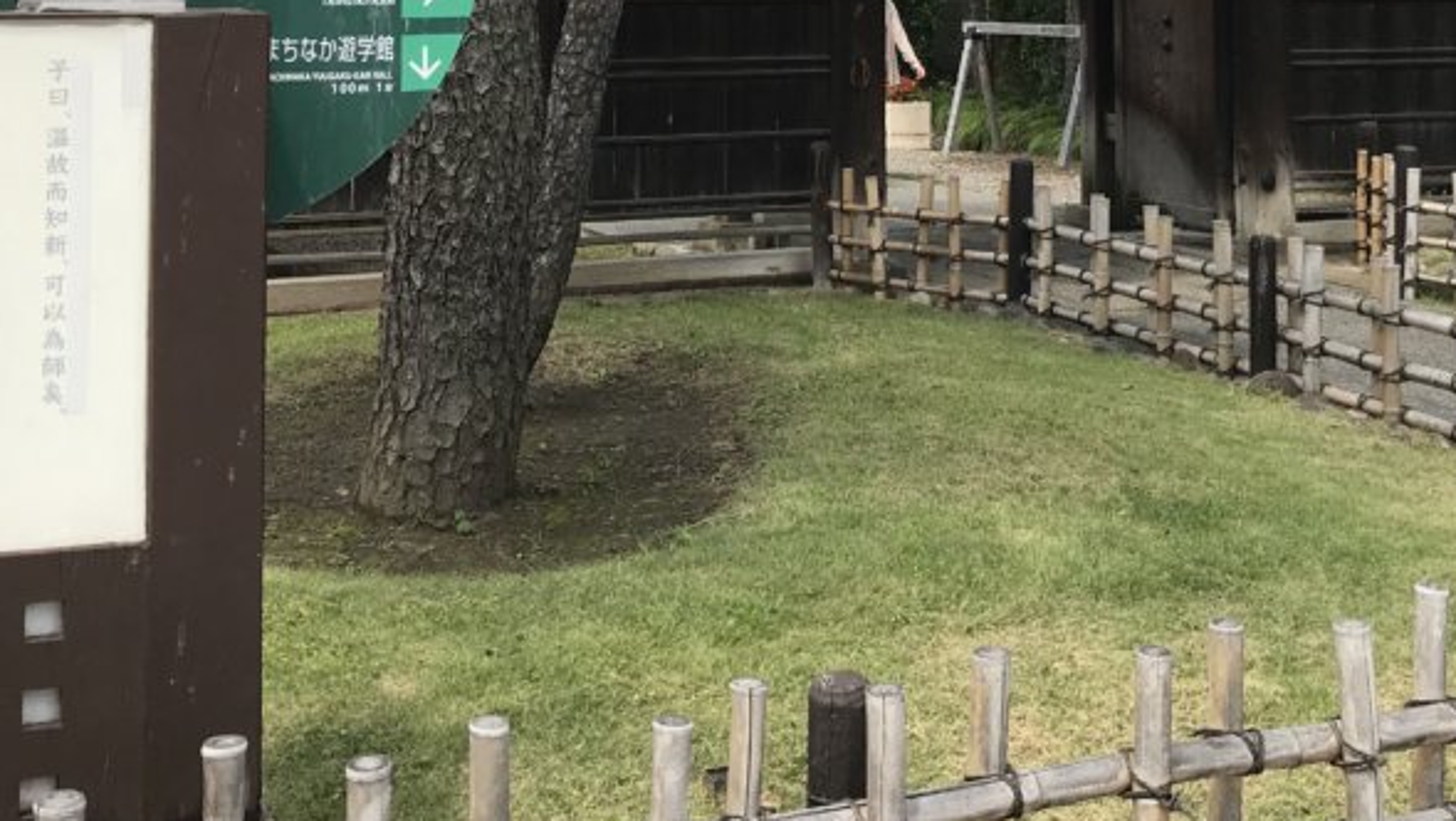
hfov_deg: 39.1
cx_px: 771
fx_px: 2047
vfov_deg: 21.6
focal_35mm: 53
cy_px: -67
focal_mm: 3.99
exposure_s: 1/1408
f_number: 1.8
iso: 20
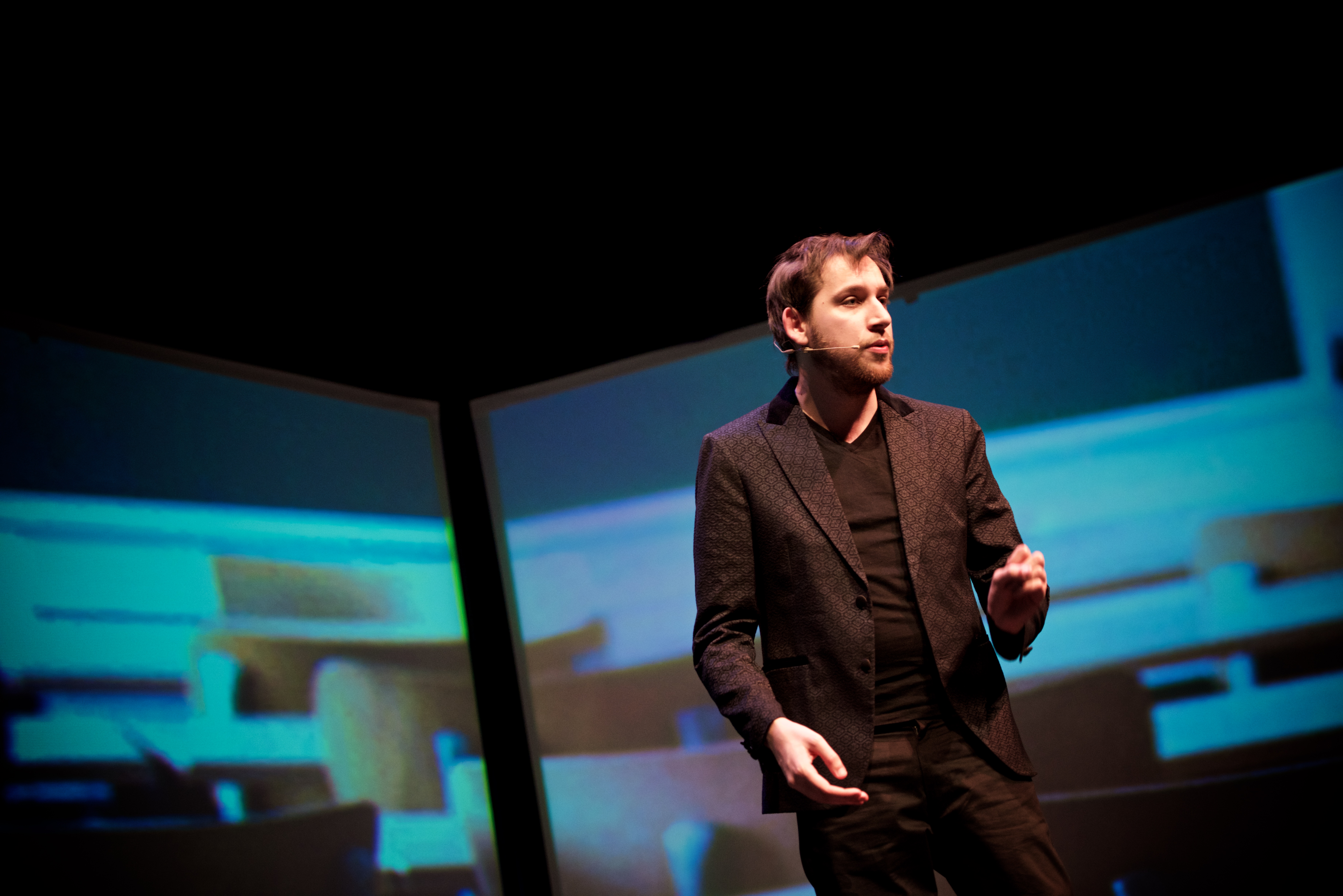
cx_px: 672
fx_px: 3433
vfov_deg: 14.9
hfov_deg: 22.1
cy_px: 448
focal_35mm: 92
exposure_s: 1/160
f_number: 2.8
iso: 1600
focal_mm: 92
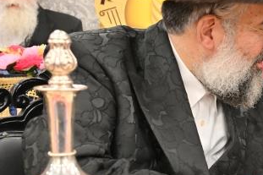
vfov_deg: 17.3
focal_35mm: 79
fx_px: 577
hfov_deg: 23.6
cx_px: 311
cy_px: 94
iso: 800
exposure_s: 1/160
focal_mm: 24
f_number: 4
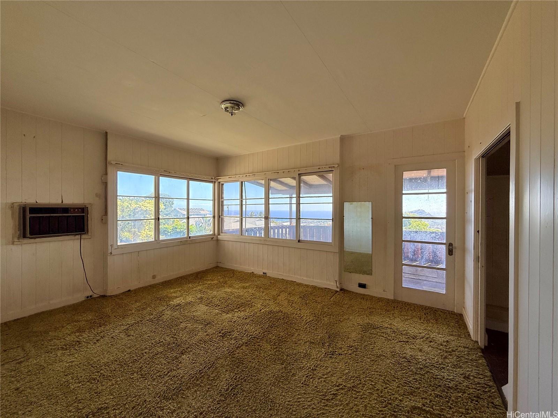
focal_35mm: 14
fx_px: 226
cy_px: 209
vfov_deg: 85.7
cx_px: 279
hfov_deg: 102.1
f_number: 2.2
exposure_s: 1/368
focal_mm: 2.22
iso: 64
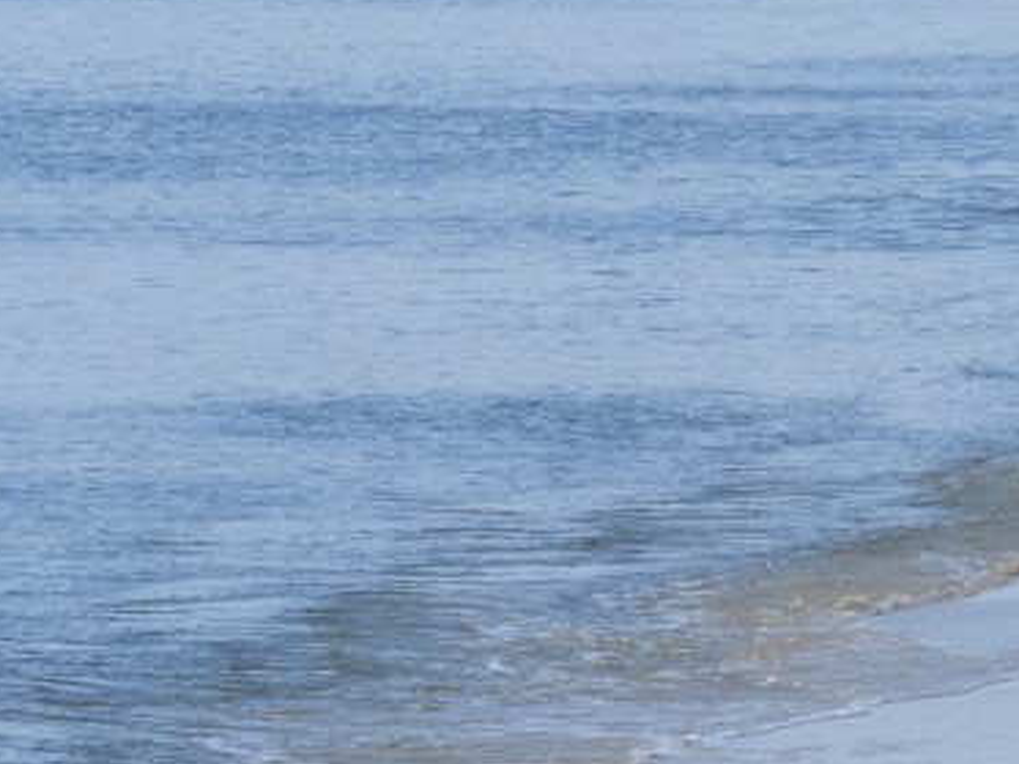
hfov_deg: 2.0
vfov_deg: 1.5
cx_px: 1556
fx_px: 28466
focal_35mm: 967
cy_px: 14
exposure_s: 1/500
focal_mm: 44.8
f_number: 5.5
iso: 100
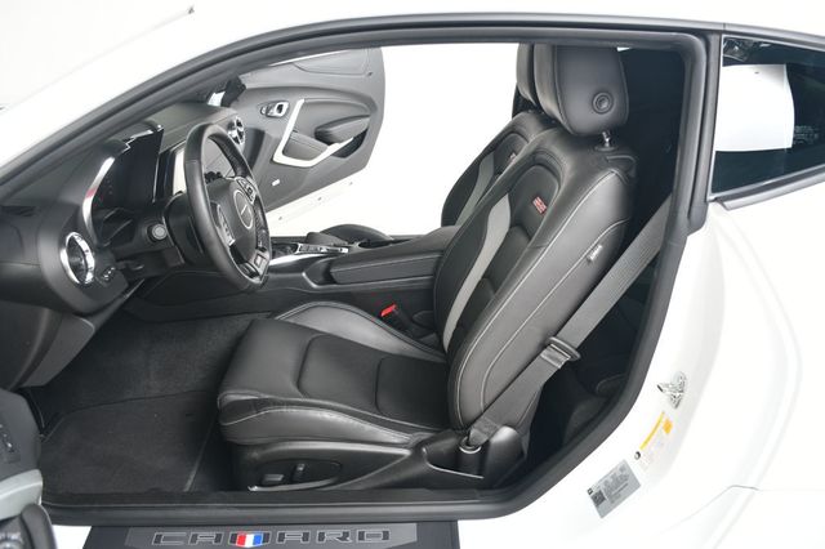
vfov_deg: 43.6
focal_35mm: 30
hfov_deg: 62.0
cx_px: 412
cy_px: 274
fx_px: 687
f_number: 5
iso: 100
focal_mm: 20
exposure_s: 1/160
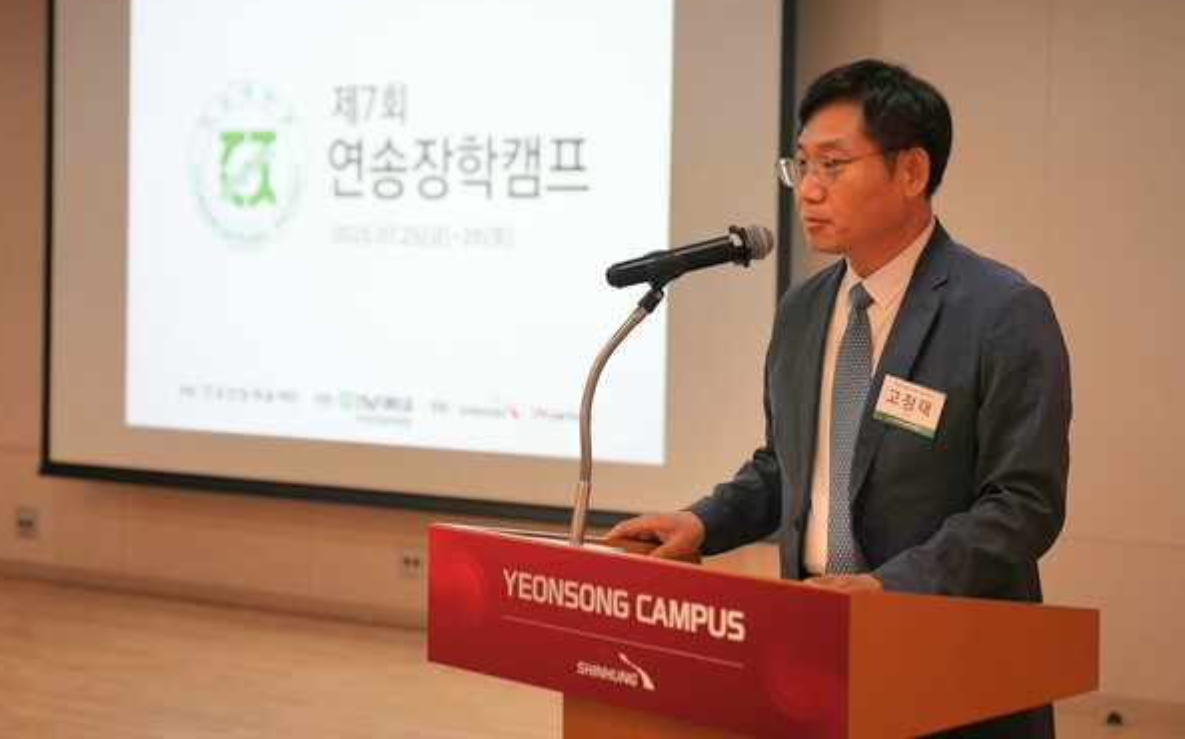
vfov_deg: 20.6
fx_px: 2034
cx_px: 588
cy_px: 341
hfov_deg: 32.5
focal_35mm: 63
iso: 320
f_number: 2.8
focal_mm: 61
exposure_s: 1/60.2
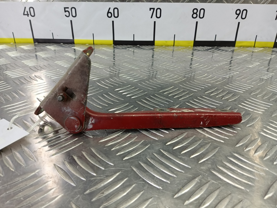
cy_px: 104
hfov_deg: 73.9
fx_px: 184
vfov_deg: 58.9
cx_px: 138
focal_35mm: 23
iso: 116
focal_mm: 4.11
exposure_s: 1/50
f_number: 1.6
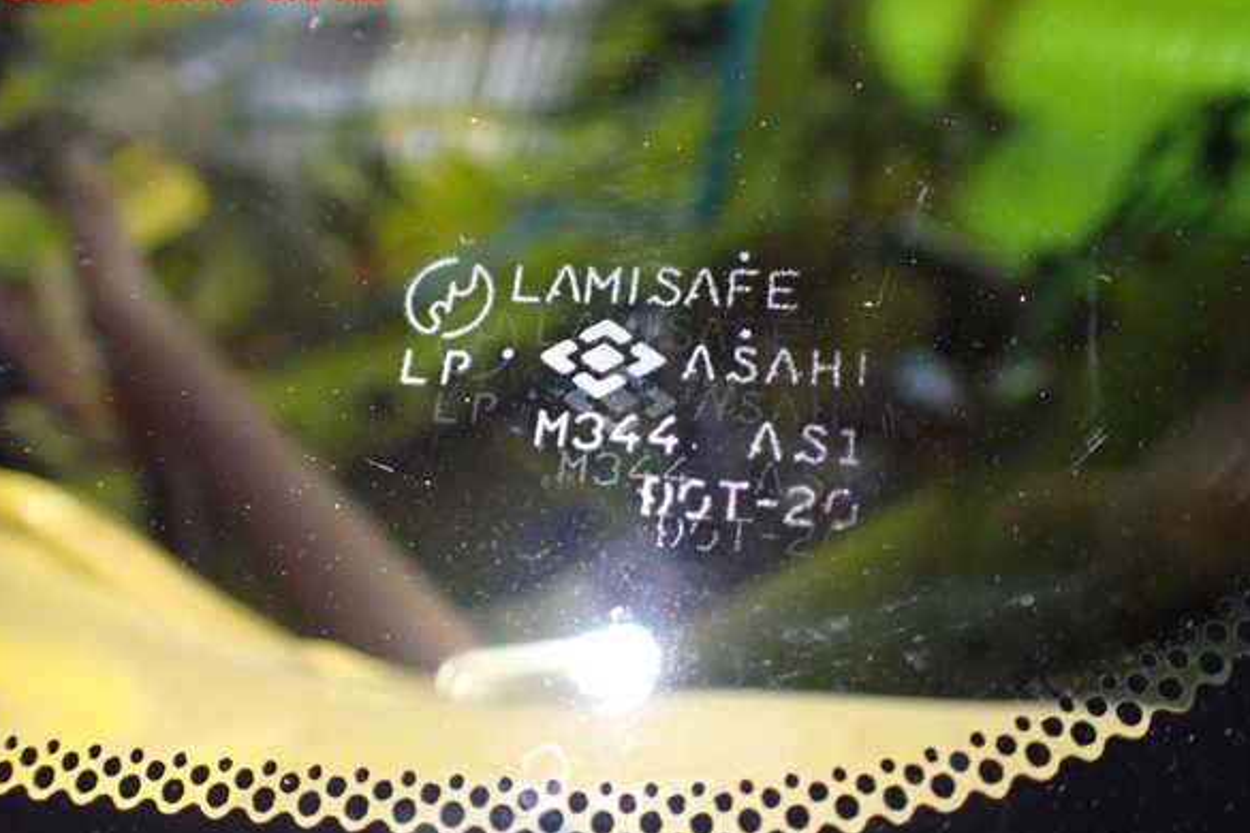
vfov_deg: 41.1
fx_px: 1111
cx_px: 635
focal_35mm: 32
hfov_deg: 58.7
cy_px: 440
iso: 800
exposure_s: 1/80
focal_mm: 5.4
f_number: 2.3
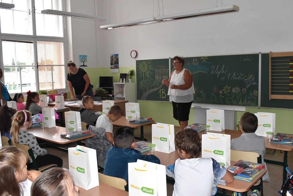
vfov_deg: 38.4
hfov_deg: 55.1
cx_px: 146
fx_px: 281
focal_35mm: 34
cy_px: 98
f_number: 8
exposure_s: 1/60
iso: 1400
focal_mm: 23
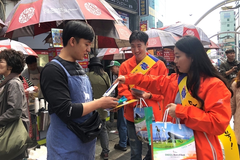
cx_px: 121
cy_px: 70
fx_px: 200
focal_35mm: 30
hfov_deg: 61.9
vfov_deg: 43.5
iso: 20
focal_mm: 3.99
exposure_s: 1/245
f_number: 1.8
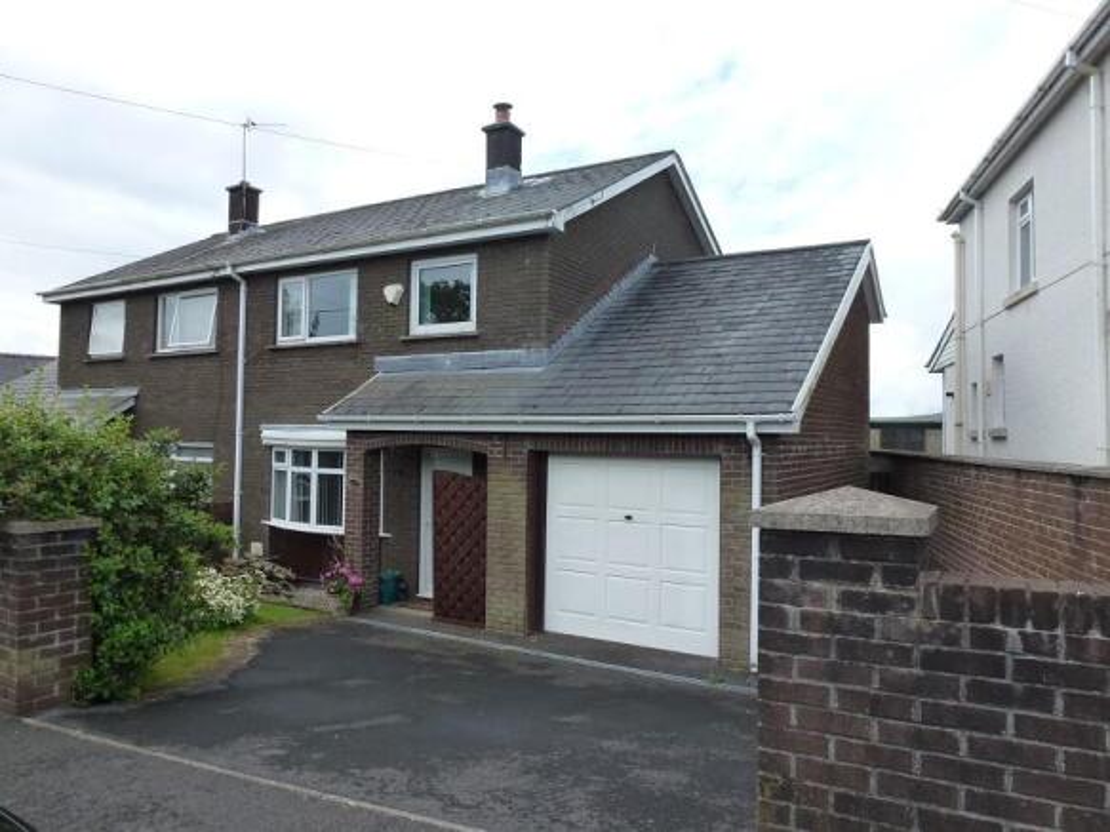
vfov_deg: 56.8
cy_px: 416
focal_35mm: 24
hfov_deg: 71.6
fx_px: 769
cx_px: 555
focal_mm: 4.3
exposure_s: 1/500
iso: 160
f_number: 4
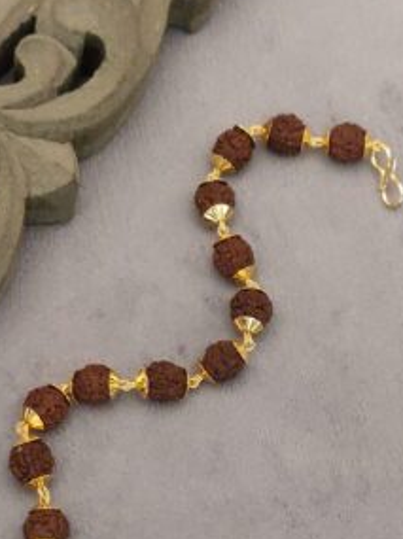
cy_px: 356
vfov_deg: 45.2
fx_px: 638
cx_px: 127
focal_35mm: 41
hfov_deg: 34.7
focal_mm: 4.25
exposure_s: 1/14
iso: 2000
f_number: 1.7
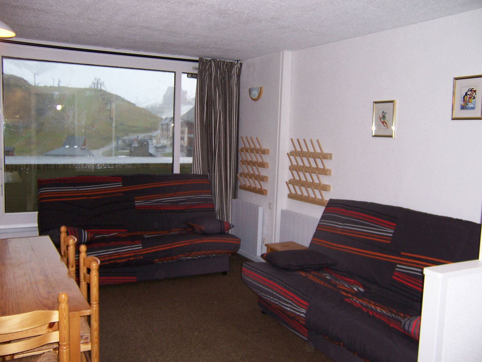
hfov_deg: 55.4
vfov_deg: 42.9
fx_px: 459
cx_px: 241
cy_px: 181
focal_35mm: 33
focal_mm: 5.5
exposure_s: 1/60
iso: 140
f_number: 2.8
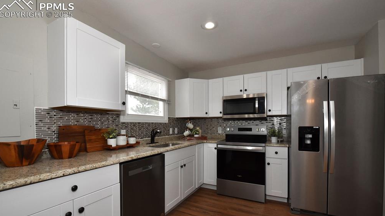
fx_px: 163
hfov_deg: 99.4
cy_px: 127
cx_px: 193
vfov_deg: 66.6
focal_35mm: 16
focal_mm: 15
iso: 1250
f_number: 13
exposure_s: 1/160
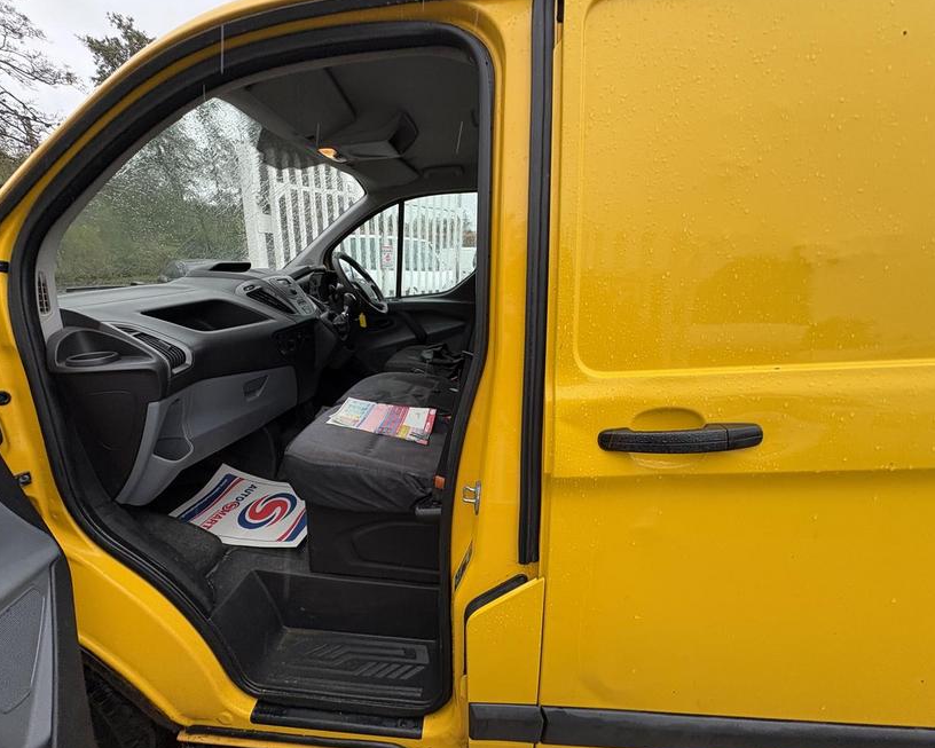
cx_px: 451
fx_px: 415
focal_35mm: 15
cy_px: 378
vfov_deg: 84.0
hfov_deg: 96.8
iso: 50
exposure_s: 1/99
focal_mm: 2.22
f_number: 2.2
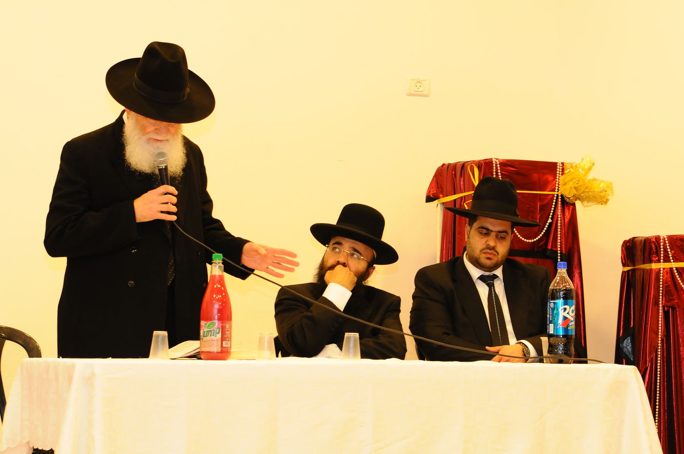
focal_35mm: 135
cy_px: 227
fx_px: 2561
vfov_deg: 10.1
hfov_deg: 15.2
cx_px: 342
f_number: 5
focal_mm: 90
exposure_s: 1/60
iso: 800
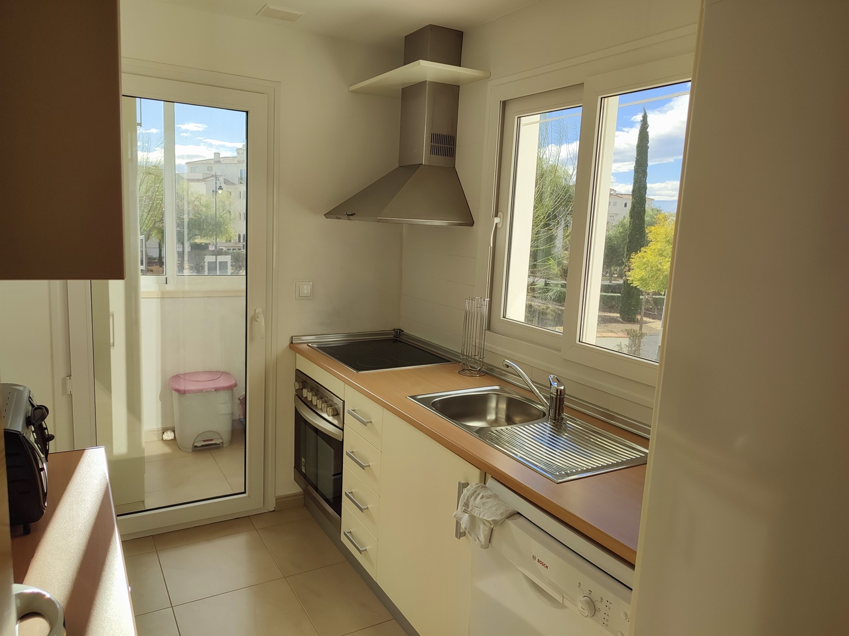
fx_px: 589
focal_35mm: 24
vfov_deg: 56.8
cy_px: 318
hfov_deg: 71.6
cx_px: 424
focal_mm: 5.89
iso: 50
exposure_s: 1/651
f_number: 1.89
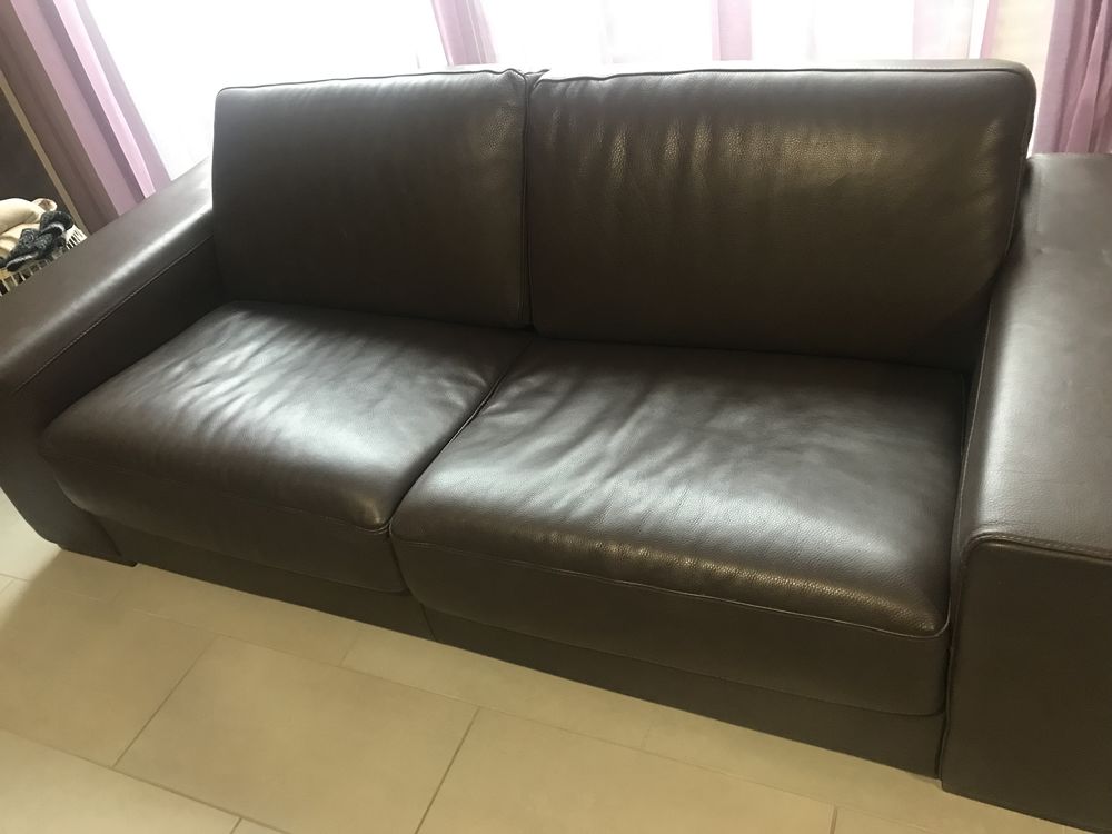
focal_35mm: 28
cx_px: 556
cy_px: 417
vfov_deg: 49.7
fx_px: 899
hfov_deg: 63.4
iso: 100
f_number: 1.8
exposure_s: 1/17
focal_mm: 3.99
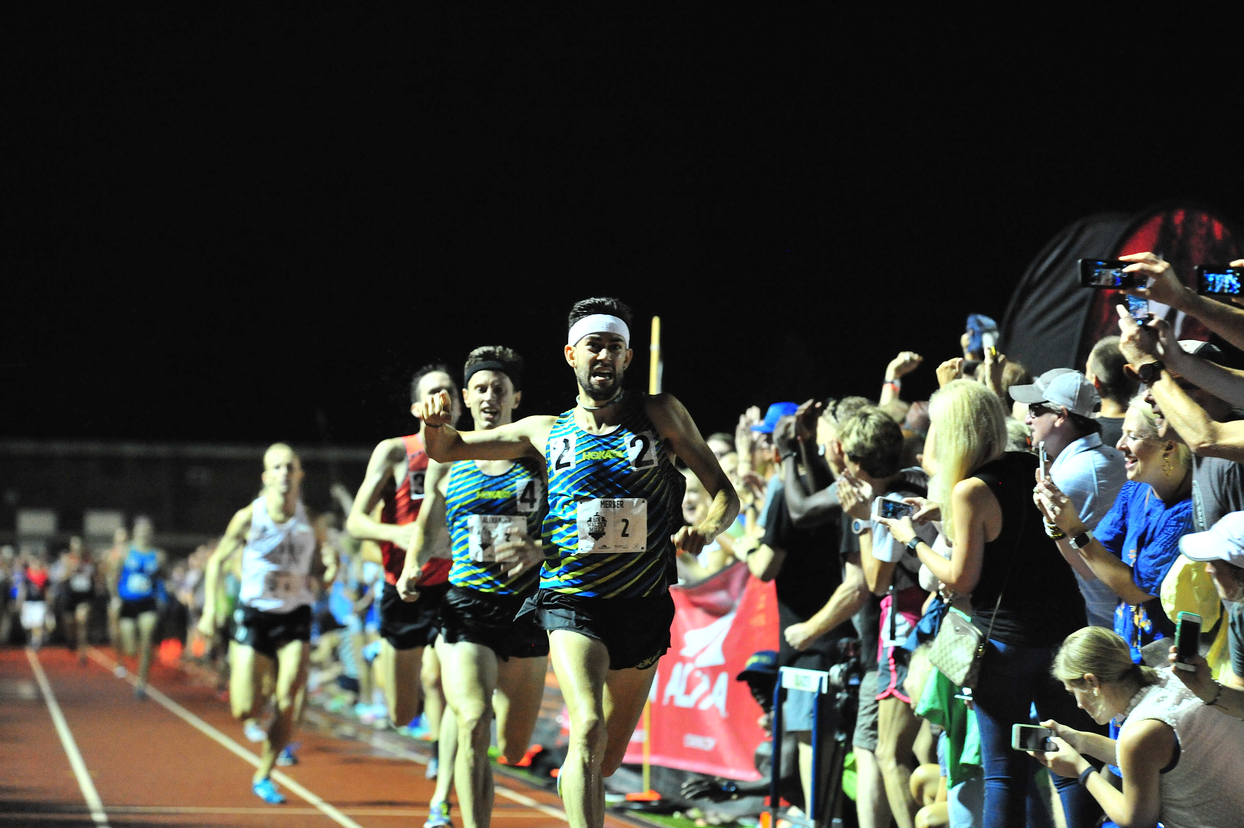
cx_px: 622
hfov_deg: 14.2
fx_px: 5007
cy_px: 414
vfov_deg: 9.5
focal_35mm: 145
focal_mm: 145
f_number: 4
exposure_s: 1/400
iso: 6400
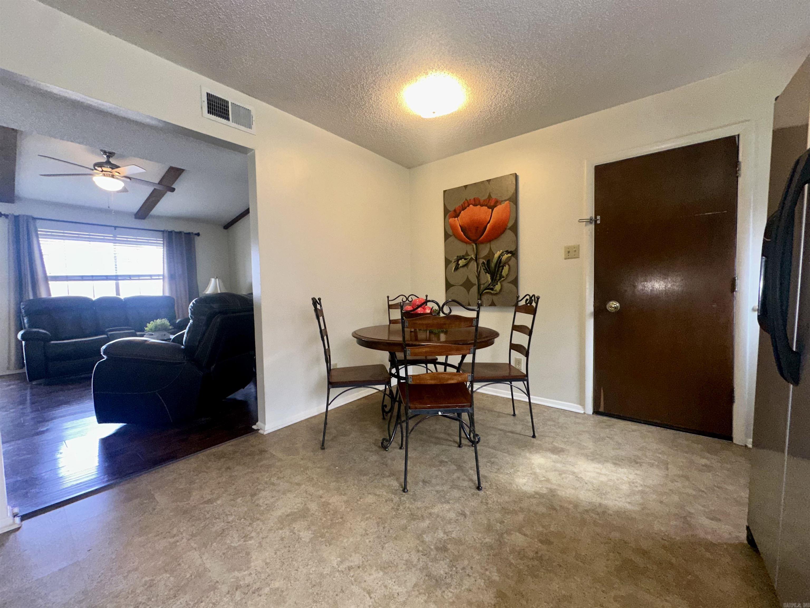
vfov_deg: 85.7
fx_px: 328
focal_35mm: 14
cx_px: 405
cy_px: 304
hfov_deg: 102.1
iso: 100
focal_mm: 2.22
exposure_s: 1/60
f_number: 2.2
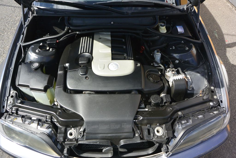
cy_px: 79
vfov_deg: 47.9
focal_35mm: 27
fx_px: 177
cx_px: 118
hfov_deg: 67.4
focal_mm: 10
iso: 160
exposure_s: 1/640
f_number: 4.5
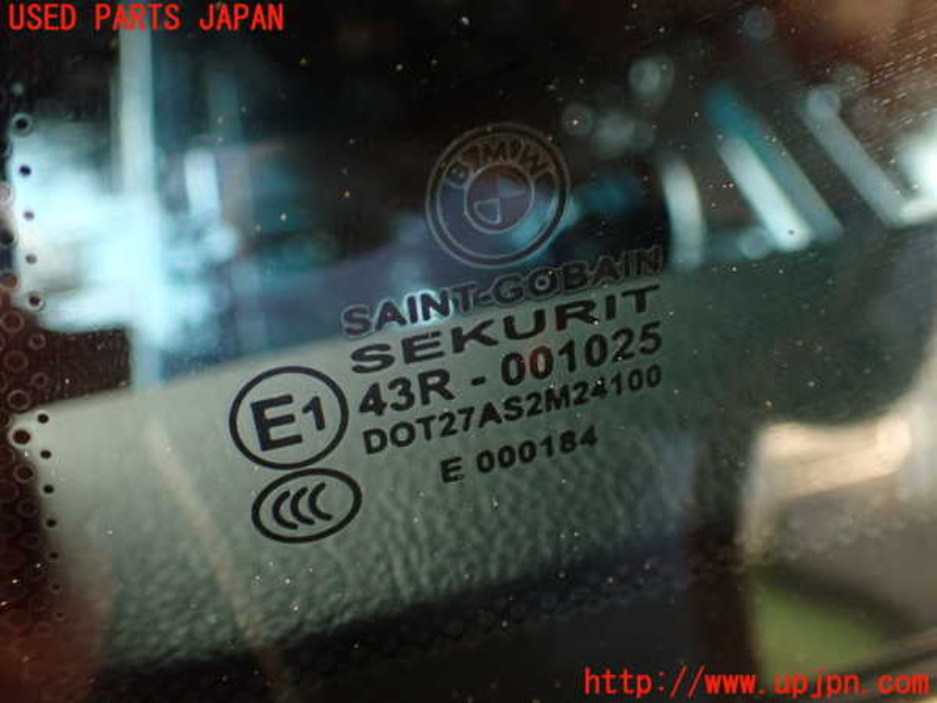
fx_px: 974
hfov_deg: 51.4
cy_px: 352
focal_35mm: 36
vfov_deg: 39.7
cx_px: 468
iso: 800
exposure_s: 1/15
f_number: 2.5
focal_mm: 6.37
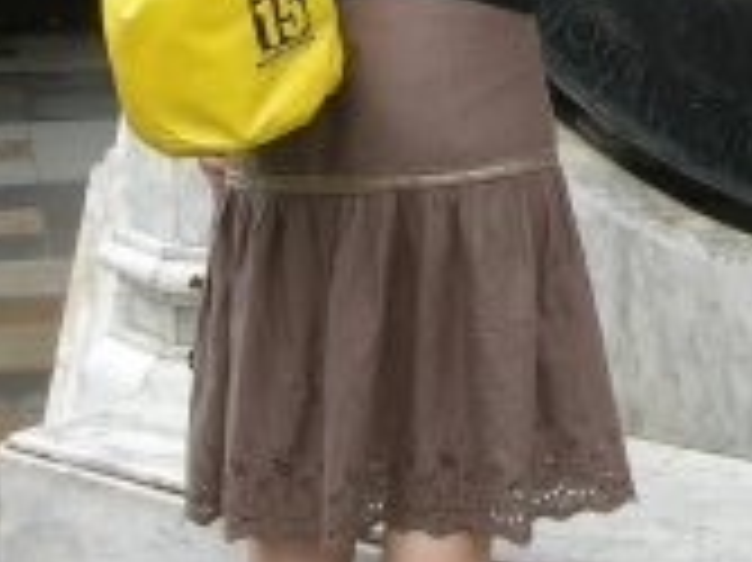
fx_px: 2996
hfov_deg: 14.0
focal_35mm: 138
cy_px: -418
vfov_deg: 10.2
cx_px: 829
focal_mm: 7.5
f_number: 4.3
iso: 64
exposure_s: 1/127
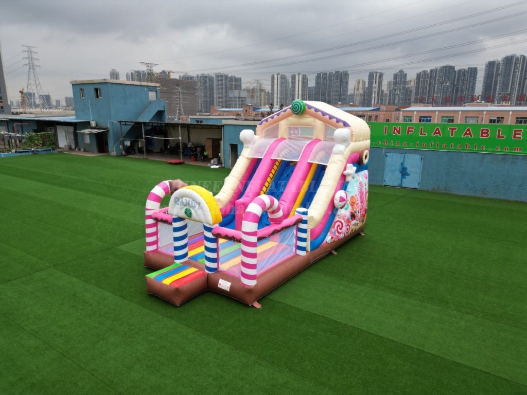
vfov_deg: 56.8
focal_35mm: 24
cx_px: 264
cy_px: 198
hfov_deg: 71.6
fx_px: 365
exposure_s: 1/1500
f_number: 1.7
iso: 110
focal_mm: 6.72
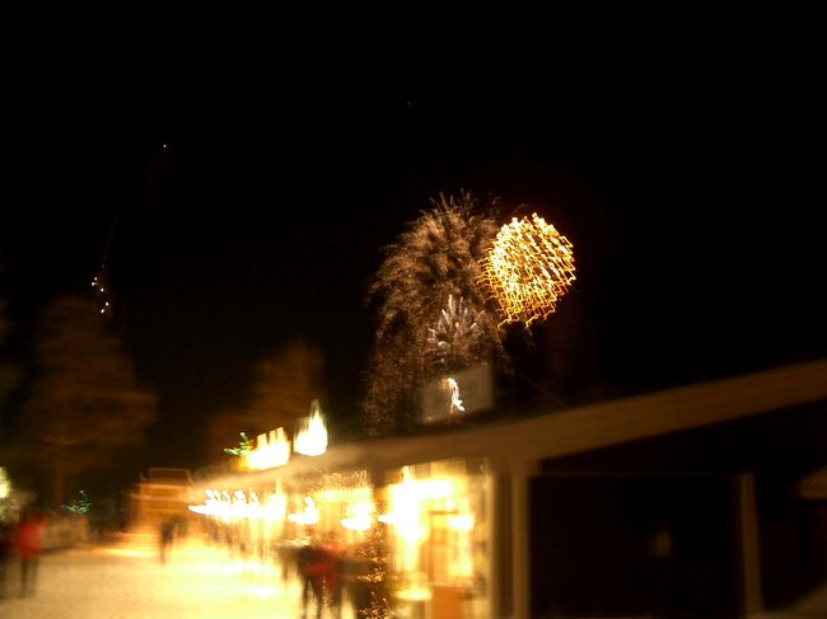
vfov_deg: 40.7
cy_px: 310
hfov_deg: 52.6
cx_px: 414
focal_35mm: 35
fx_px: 836
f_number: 2.6
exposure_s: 2
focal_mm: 5.8
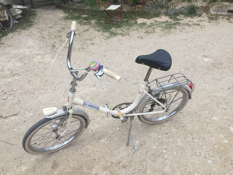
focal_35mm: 29
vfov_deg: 48.2
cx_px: 116
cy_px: 88
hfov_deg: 61.7
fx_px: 195
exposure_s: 1/439
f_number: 2.2
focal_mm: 4.15
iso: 32
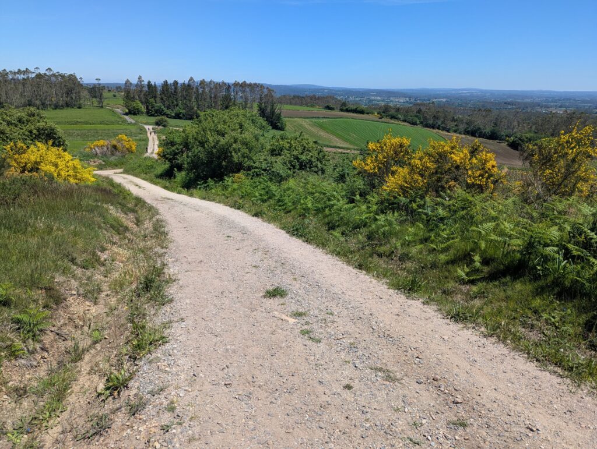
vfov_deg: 56.9
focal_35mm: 24
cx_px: 298
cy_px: 224
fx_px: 414
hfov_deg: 71.5
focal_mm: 6.81
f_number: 1.85
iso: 47
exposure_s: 1/1715
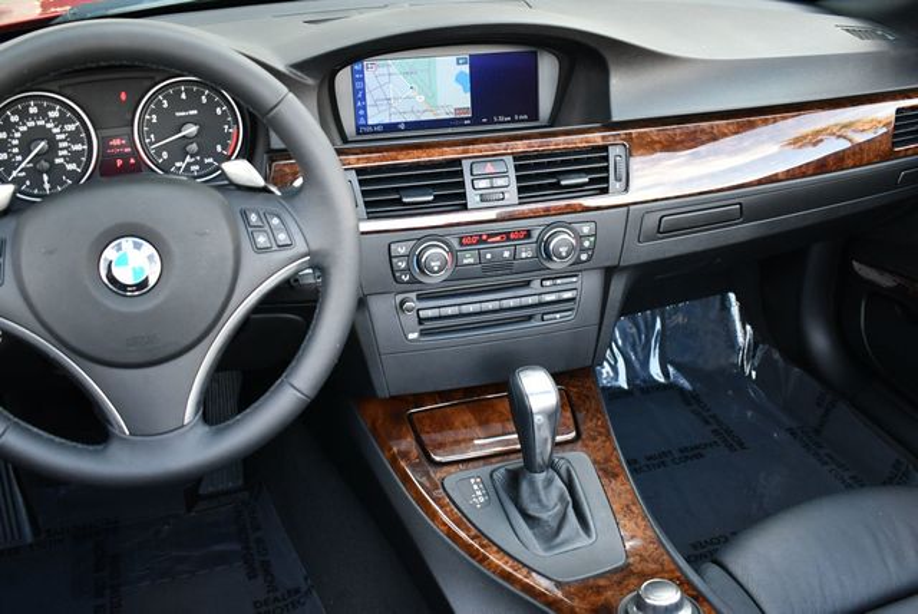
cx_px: 459
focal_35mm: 36
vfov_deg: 36.9
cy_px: 307
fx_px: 919
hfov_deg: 53.1
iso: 800
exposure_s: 1/250
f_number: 3.5
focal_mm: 18
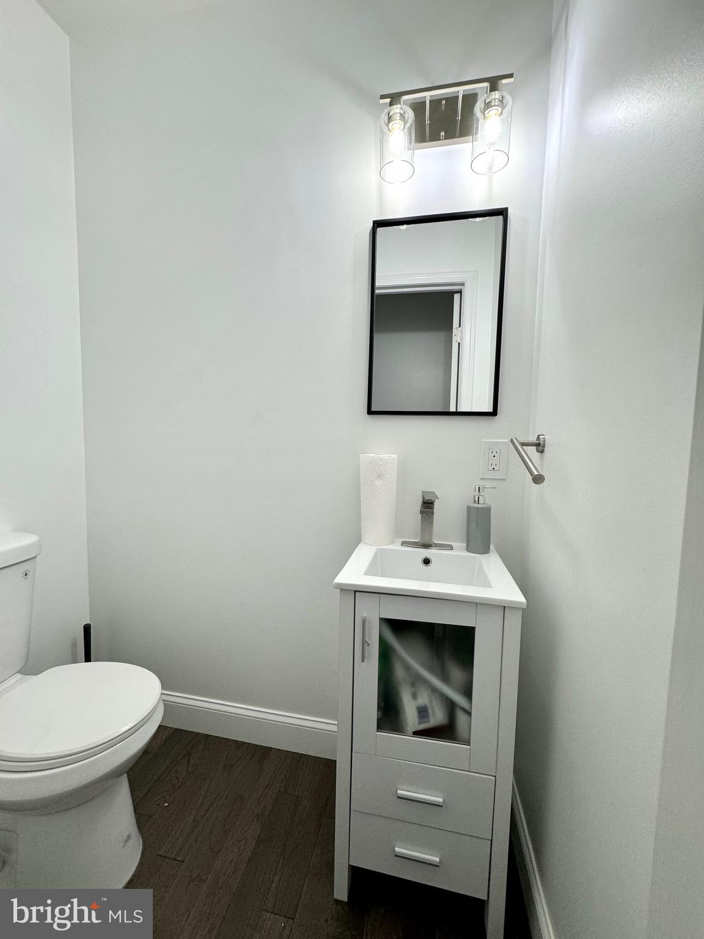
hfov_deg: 85.7
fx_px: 380
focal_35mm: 14
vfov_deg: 102.1
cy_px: 470
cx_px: 352
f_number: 2.2
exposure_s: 1/120
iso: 160
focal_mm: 2.22
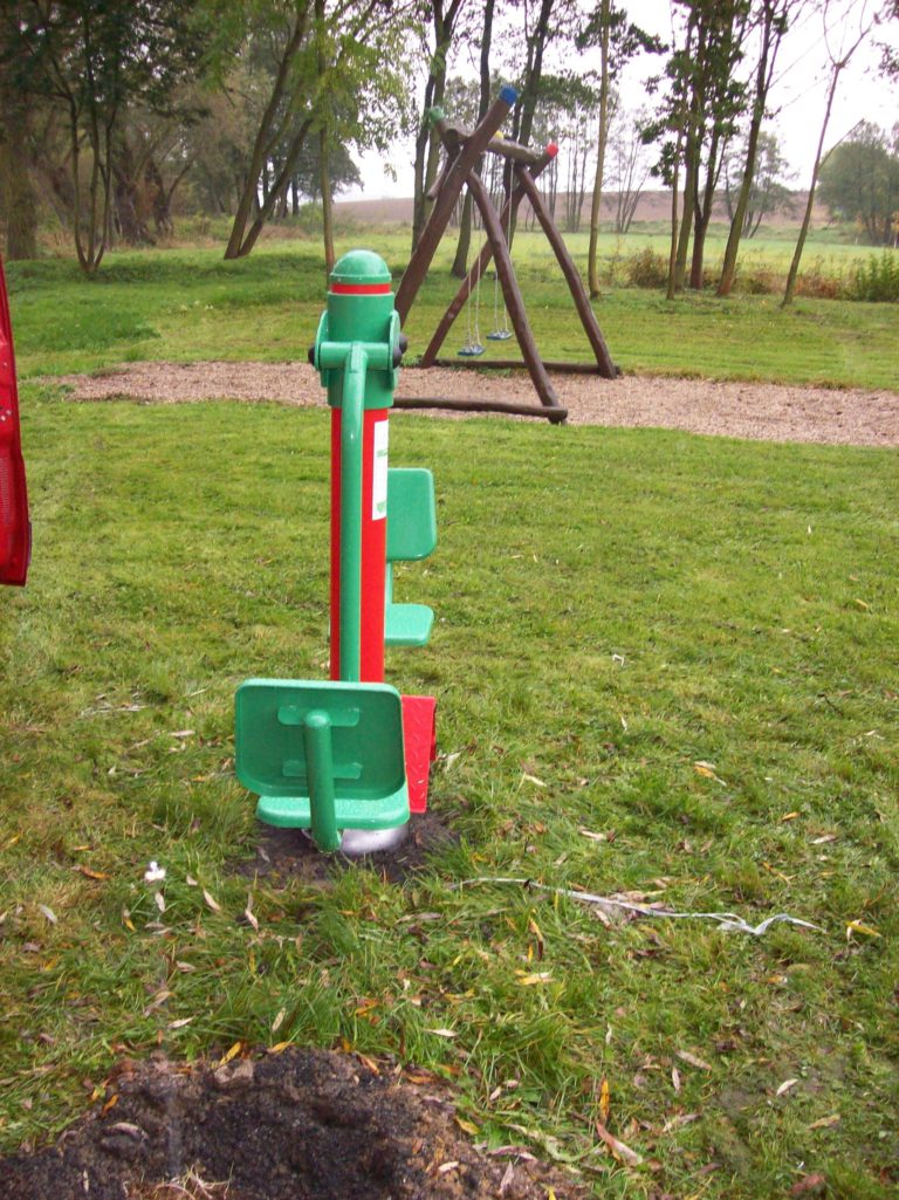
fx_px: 1247
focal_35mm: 36
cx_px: 450
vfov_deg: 51.4
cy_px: 600
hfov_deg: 39.6
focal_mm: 6
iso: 200
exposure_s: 1/64
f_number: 2.7
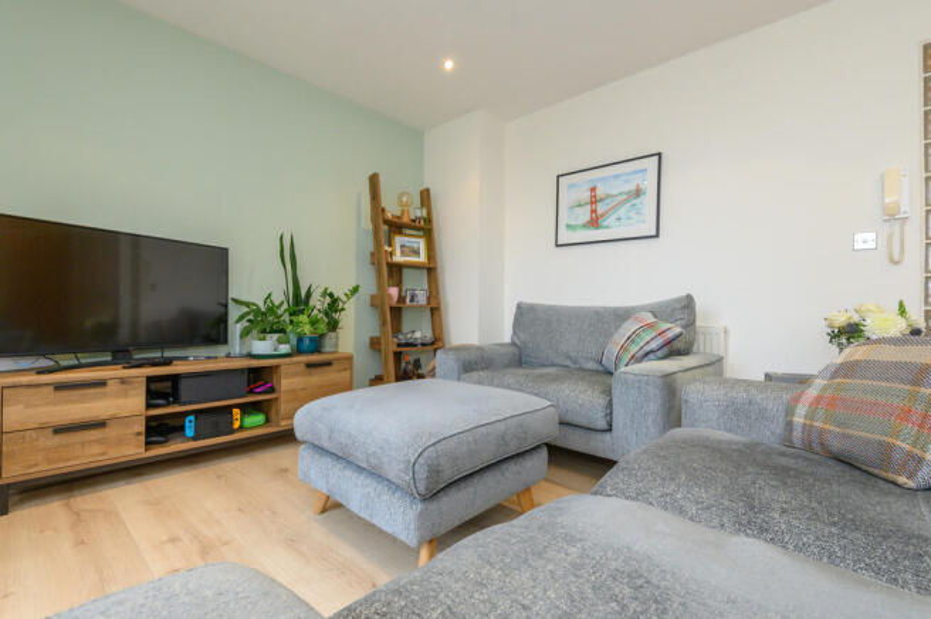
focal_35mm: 16
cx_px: 466
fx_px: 413
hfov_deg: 96.8
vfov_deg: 73.6
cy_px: 310
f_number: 8
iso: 500
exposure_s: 1/25
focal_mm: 16
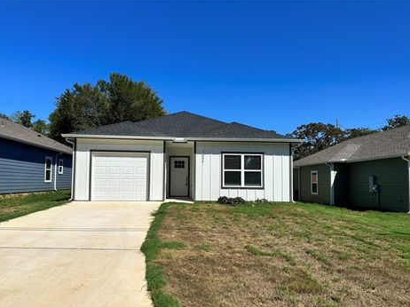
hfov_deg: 67.3
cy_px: 163
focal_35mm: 26
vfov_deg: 53.0
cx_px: 200
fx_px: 308
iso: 80
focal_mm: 6.86
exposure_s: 1/8197
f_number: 1.78
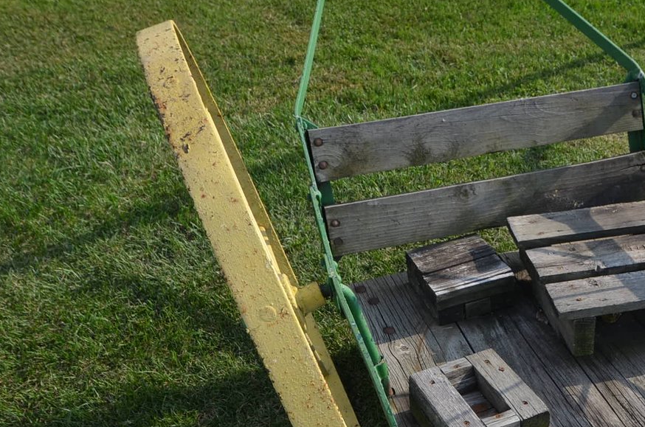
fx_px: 894
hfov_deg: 38.7
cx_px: 479
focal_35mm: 50
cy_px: 262
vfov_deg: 26.8
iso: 160
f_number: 8
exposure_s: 1/250
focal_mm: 17
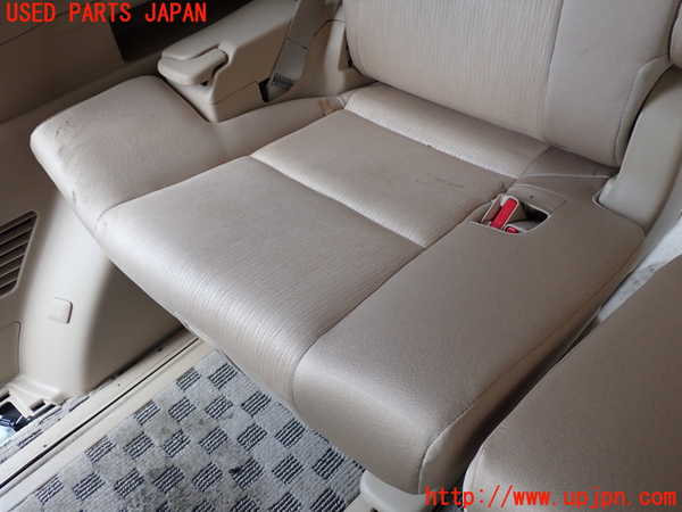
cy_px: 256
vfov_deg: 44.2
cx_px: 341
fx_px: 630
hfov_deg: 56.8
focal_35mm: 32
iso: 200
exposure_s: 1/50
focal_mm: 5.79
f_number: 2.4
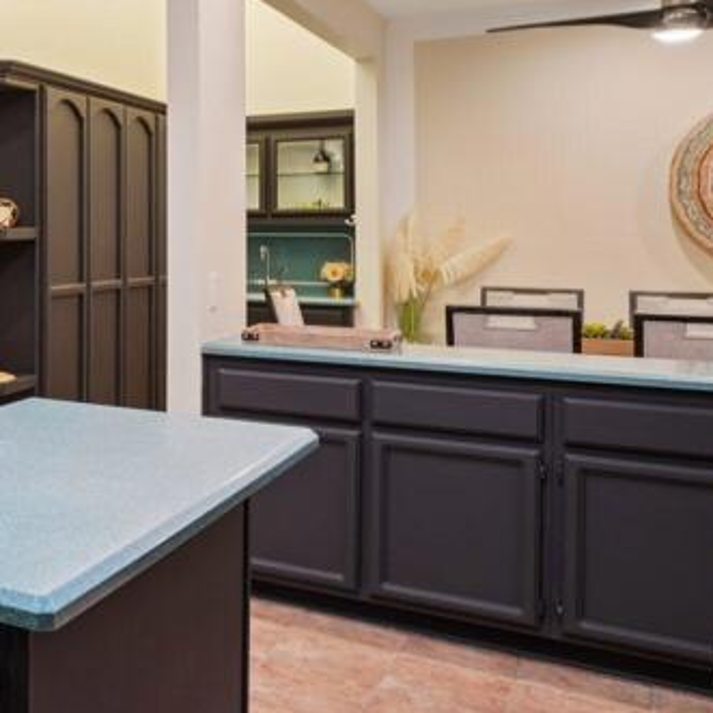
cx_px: -293
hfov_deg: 29.1
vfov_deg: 39.6
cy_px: 248
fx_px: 979
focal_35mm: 42
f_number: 8
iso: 400
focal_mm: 16
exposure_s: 1/8
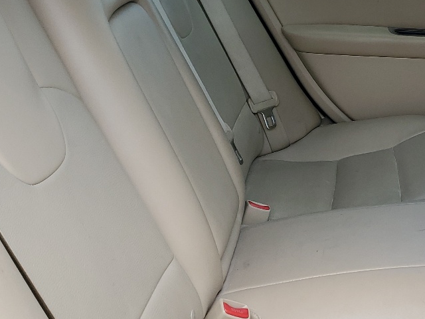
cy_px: 148
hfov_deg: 29.4
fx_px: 798
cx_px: 309
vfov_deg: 22.6
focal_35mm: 65
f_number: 1.5
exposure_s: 1/435
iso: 50
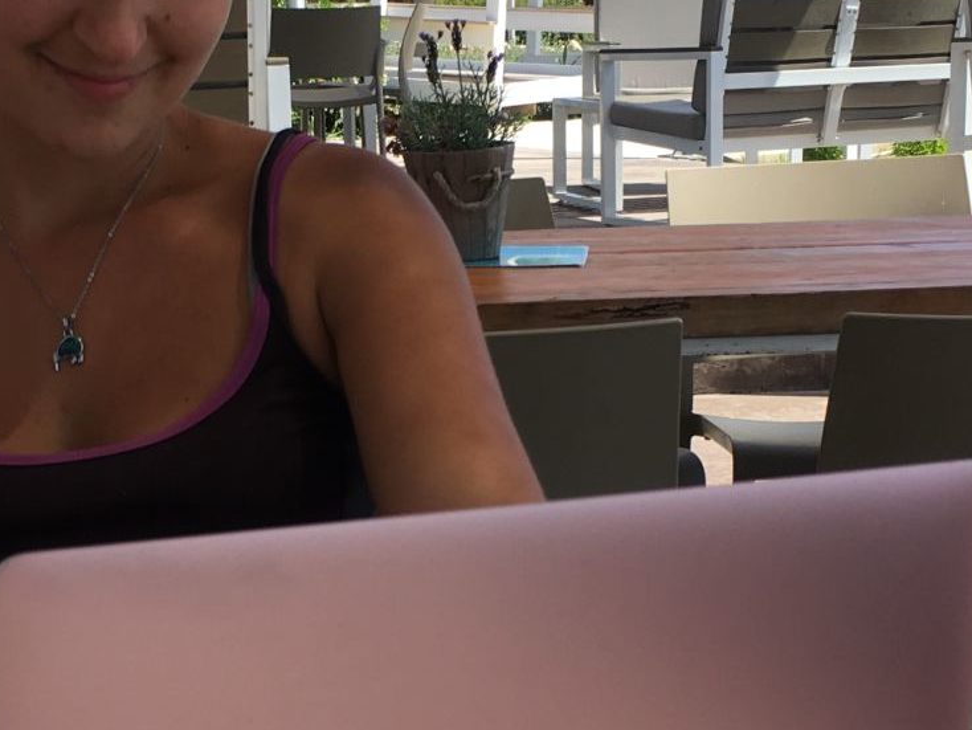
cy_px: 517
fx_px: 2219
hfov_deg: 24.6
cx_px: 359
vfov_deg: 18.6
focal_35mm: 79
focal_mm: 4.15
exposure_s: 1/836
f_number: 2.2
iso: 25
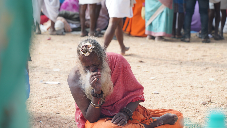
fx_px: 686
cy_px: 77
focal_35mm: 114
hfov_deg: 18.8
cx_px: 113
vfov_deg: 10.6
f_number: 5
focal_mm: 105
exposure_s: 1/250
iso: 320
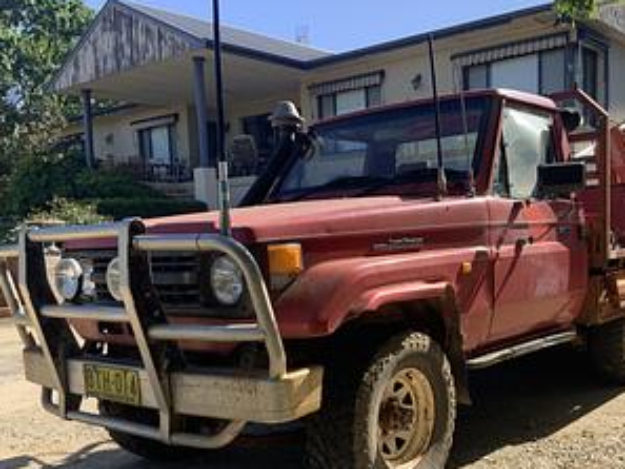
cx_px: 385
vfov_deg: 36.6
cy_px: 297
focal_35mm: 39
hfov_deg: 47.5
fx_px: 704
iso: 16
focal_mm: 3
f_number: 1.8
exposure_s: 1/842
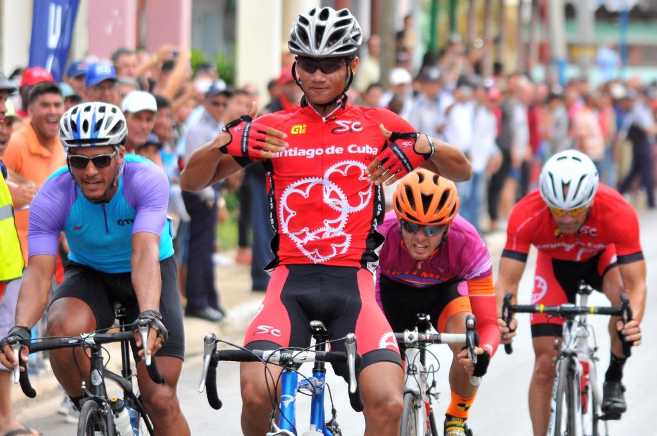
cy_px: 218
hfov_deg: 7.9
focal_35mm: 262
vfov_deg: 5.2
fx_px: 4785
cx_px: 328
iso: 640
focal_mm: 175
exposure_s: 1/1000
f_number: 5
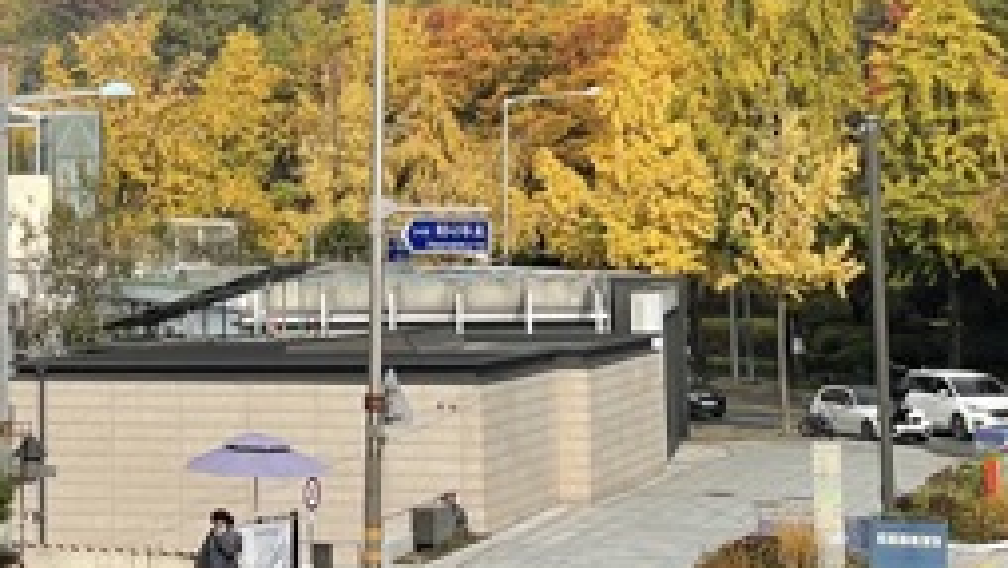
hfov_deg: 14.9
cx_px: 127
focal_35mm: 143
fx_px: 3823
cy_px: -286
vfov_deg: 8.3
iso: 25
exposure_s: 1/1410
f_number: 2
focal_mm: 6
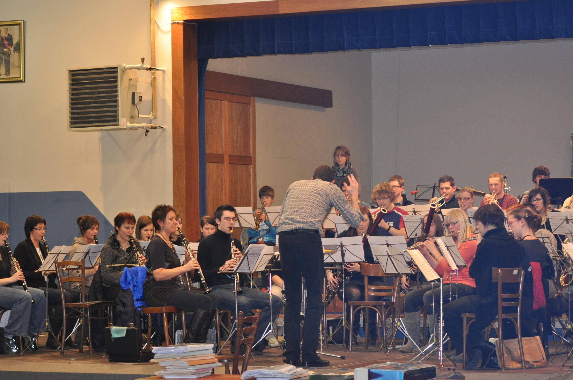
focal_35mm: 105
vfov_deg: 13.0
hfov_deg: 19.5
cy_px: 190
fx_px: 1669
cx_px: 286
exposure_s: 1/60
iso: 800
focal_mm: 70
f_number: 4
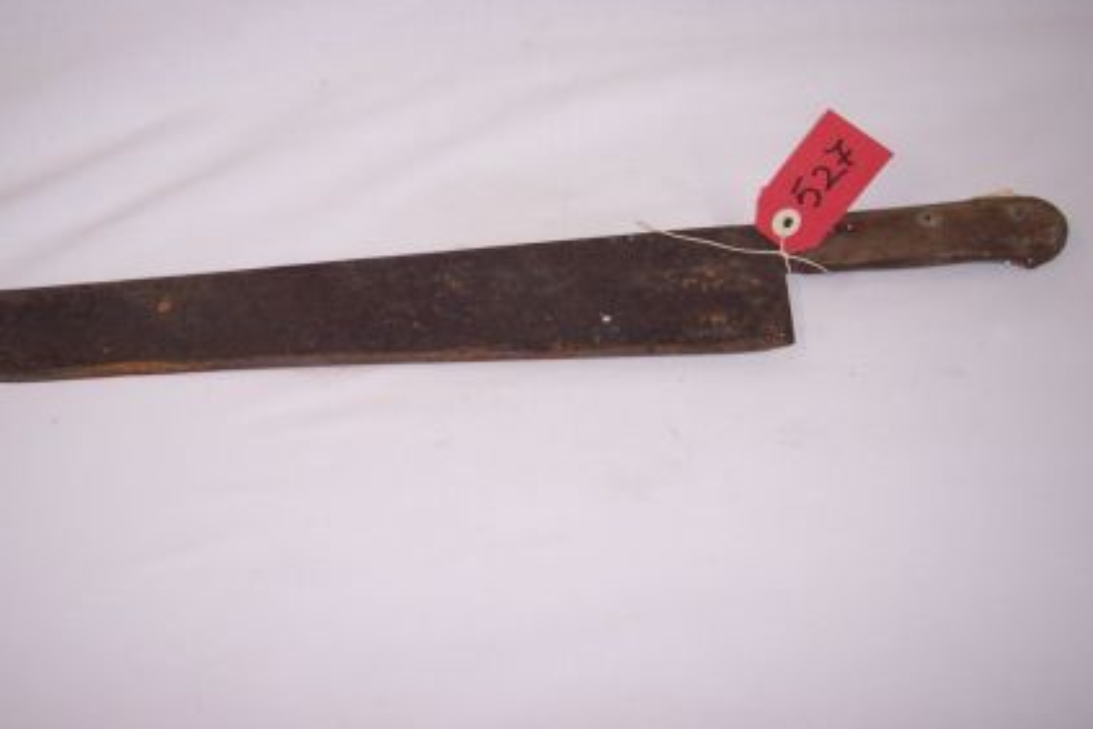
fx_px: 1457
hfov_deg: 41.1
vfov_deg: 28.0
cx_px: 501
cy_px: 268
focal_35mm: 48
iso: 100
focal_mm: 8
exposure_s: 1/60
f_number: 2.8
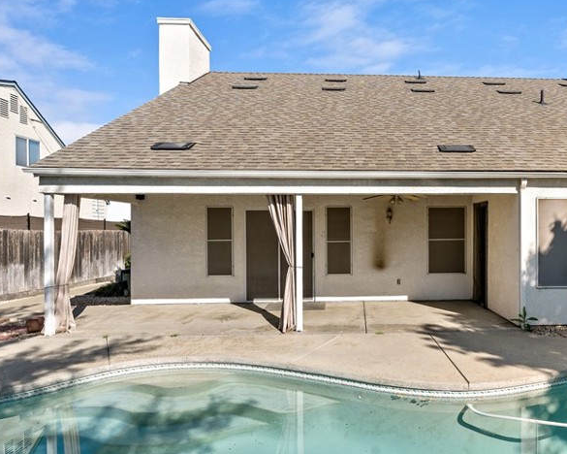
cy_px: 235
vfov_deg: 60.9
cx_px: 375
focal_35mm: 23
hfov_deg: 70.6
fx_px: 386
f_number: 10
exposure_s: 1/160
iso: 80
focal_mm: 14
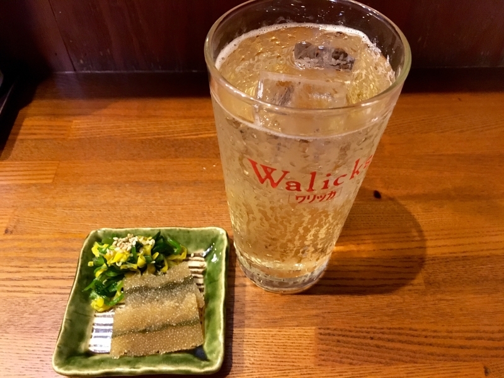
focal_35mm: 29
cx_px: 252
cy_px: 189
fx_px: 422
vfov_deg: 48.2
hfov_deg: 61.7
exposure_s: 1/15
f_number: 2.2
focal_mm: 4.15
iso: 320
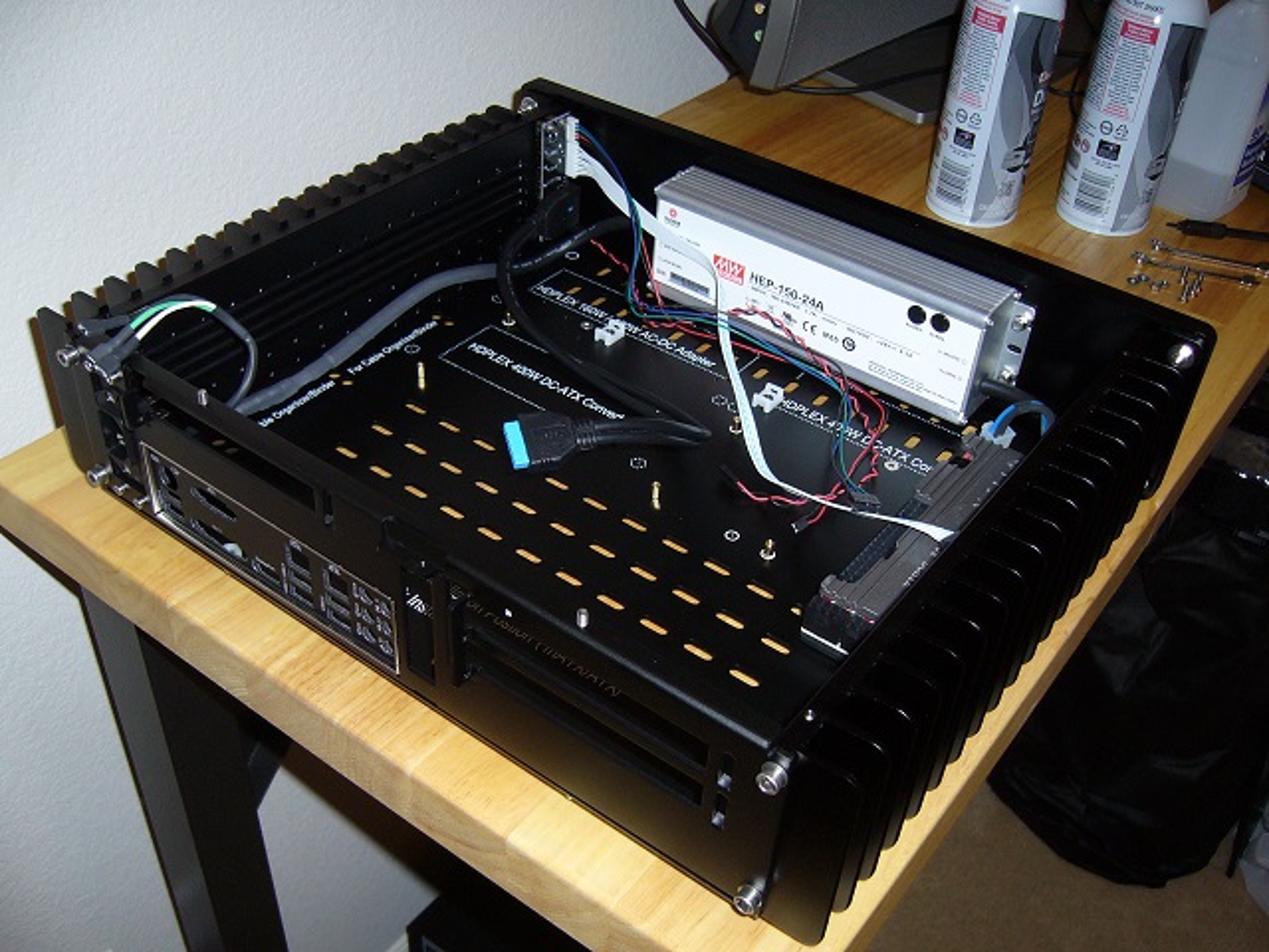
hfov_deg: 52.6
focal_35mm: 35
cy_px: 476
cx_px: 634
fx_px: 1283
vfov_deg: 40.7
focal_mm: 5.8
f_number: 2.8
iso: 100
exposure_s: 1/30
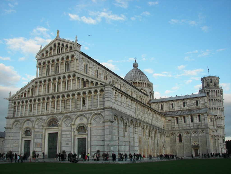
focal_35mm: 36
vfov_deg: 39.7
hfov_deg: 51.4
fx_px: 240
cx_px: 116
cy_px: 87
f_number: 2.8
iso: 50
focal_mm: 6
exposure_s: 1/250
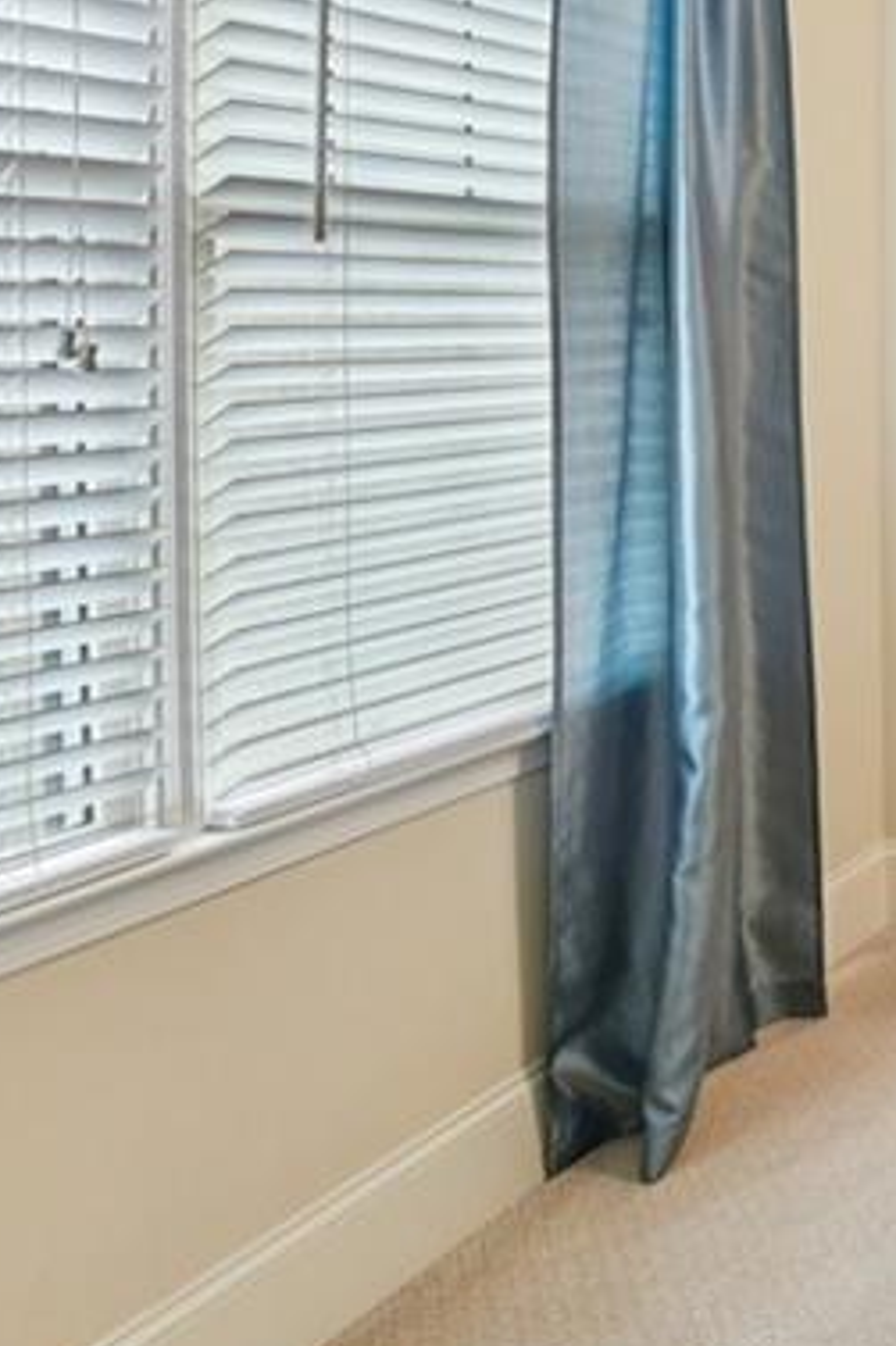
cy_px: 384
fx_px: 1420
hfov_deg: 21.2
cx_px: 1656
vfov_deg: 49.2
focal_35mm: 38
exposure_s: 1/10
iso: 320
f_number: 8
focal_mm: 14
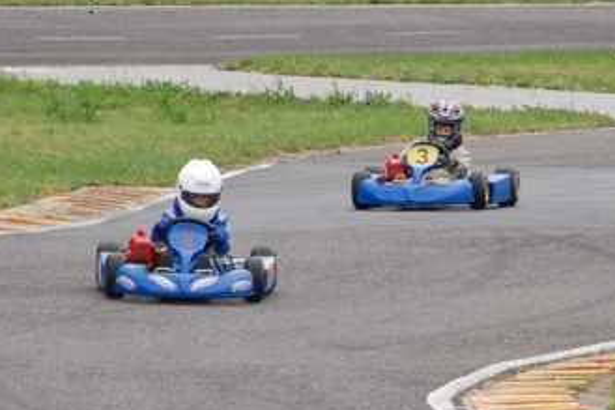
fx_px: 10850
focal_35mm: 635
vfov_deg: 2.2
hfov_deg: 3.2
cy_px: 195
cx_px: 432
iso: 400
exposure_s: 1/200
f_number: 6
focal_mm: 145
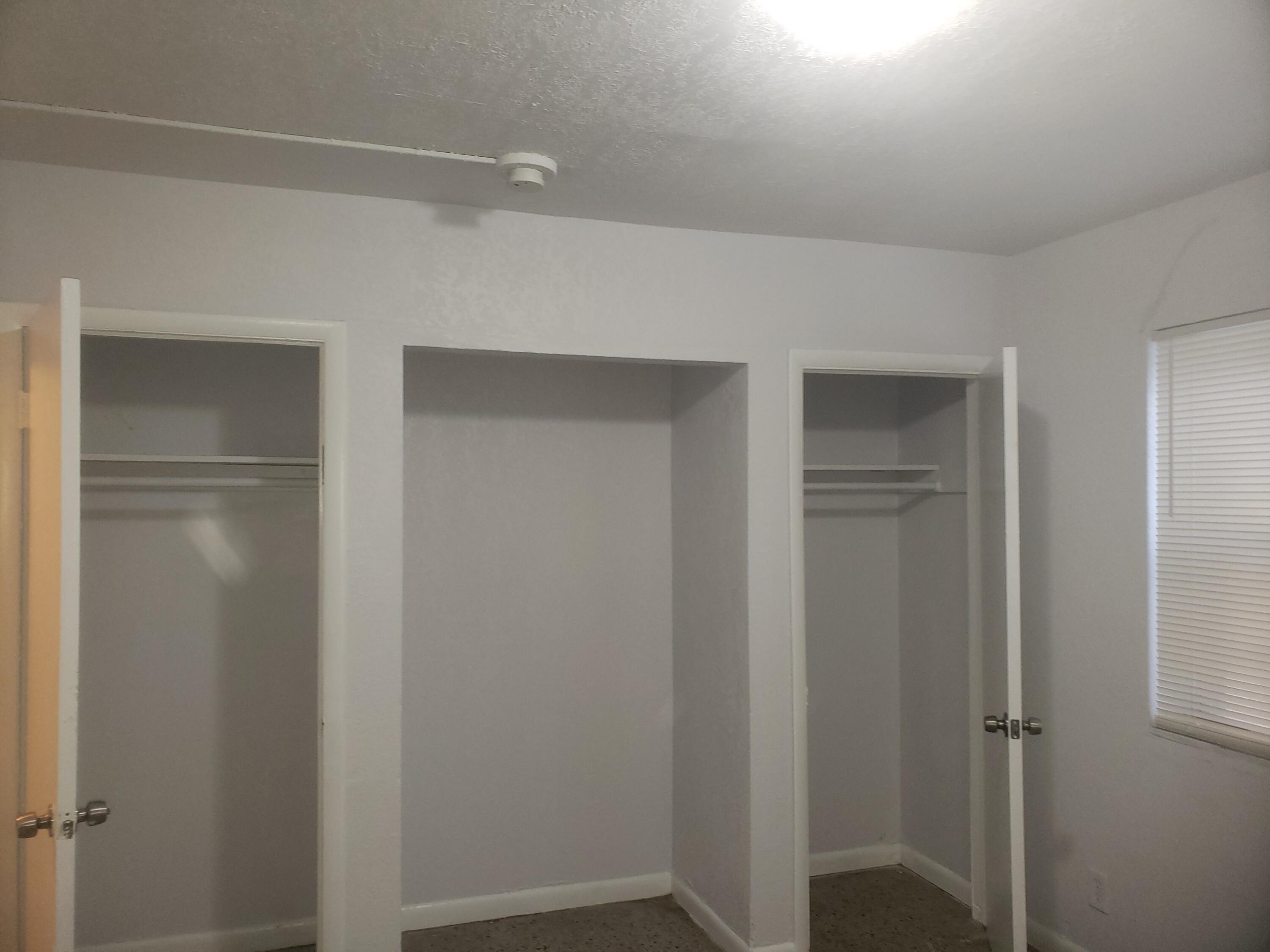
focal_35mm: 26
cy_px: 476
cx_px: 635
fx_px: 954
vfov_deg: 53.1
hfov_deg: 67.3
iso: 125
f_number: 2.4
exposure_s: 1/24
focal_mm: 4.3
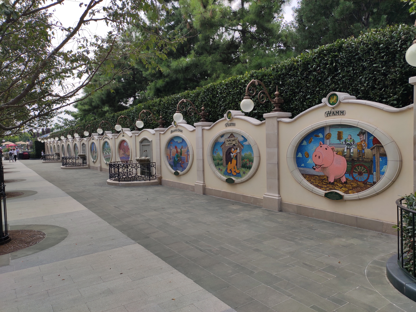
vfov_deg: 54.9
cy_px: 156
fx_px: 300
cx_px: 208
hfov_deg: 69.4
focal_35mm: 25
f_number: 1.79
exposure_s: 1/2305
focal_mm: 4.74
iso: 112
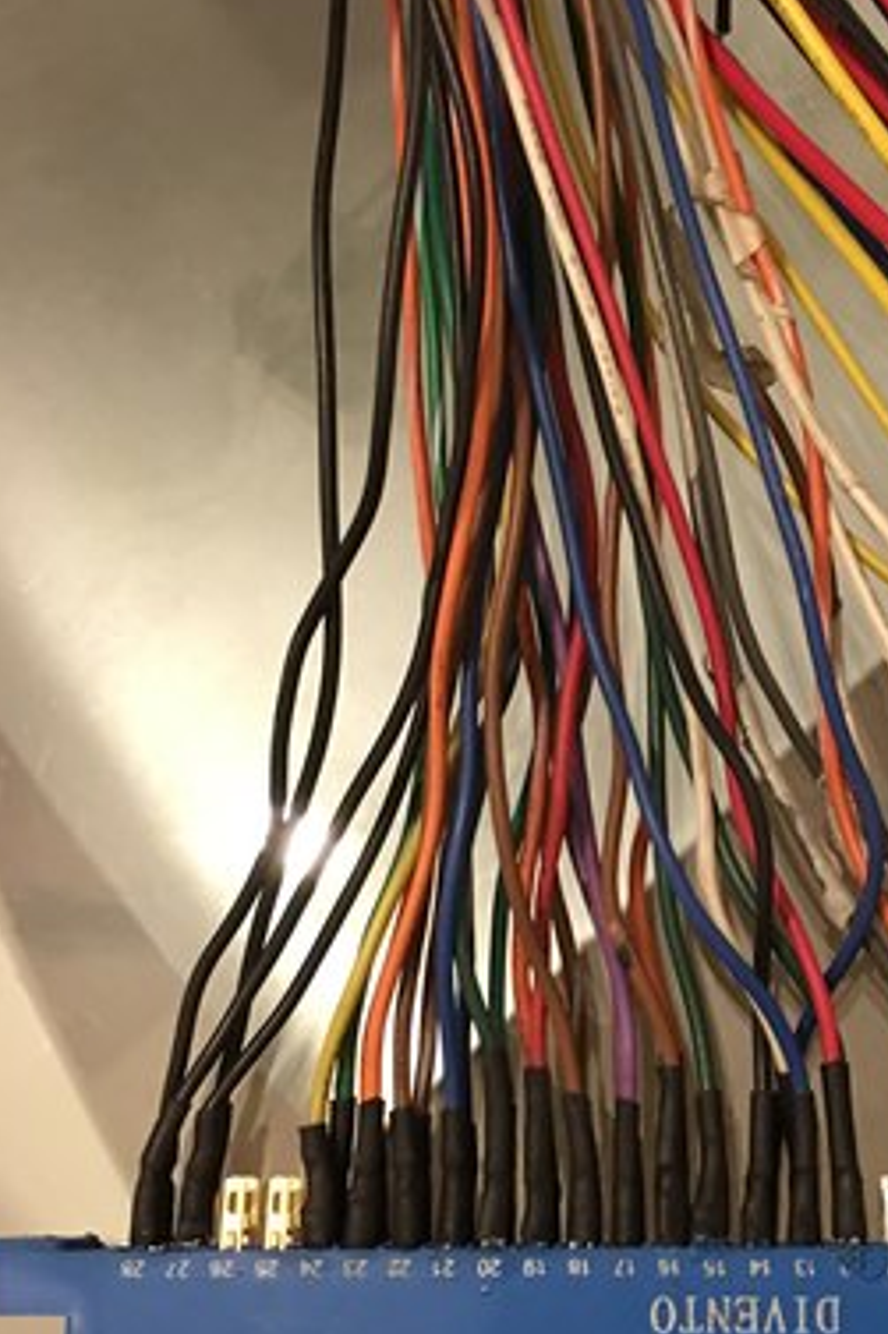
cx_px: 768
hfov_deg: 27.2
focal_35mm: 48
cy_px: 793
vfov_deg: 41.0
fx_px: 1777
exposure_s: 1/4
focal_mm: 4.15
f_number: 2.2
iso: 64
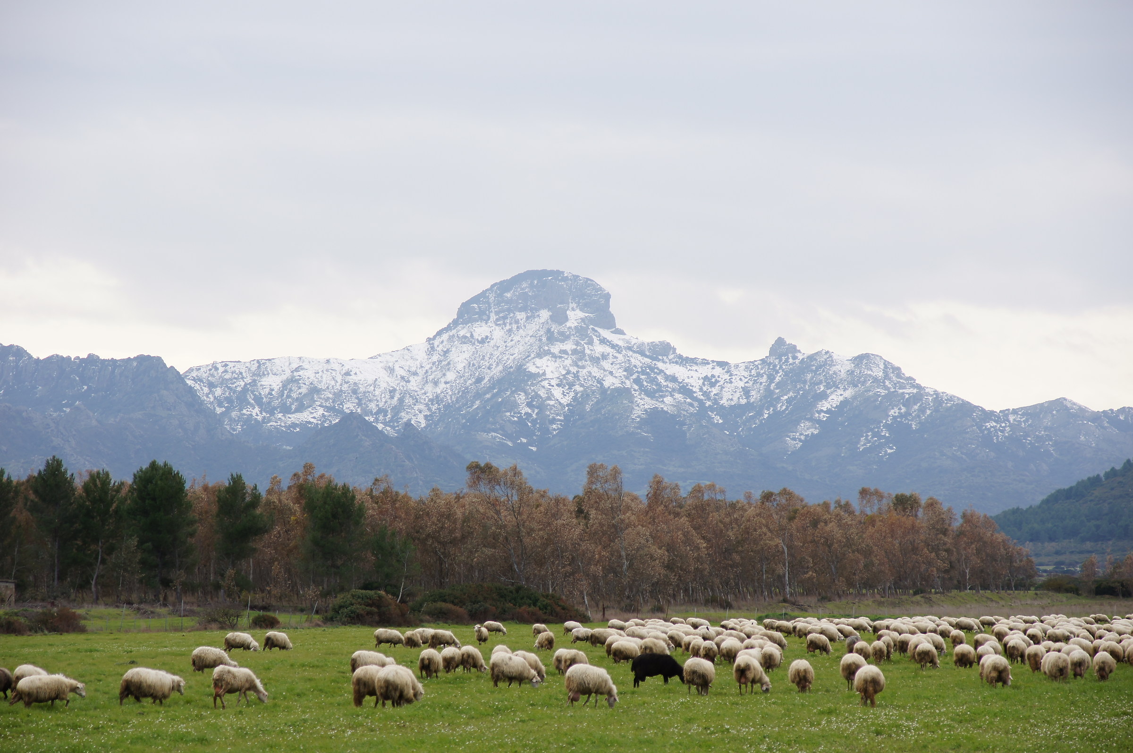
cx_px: 566
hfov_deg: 17.1
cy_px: 376
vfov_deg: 11.4
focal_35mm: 120
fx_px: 3772
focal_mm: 80
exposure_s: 1/250
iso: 100
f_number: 5.6
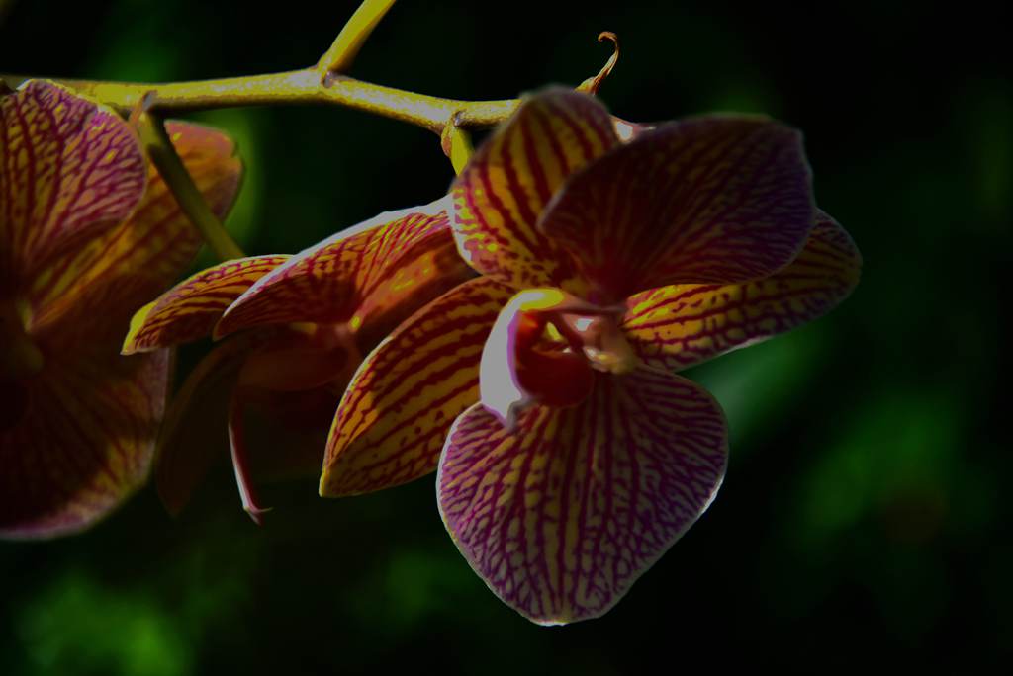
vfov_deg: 4.6
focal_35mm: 300
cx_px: 506
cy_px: 338
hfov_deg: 6.9
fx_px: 8446
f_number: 5.6
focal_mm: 300
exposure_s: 1/3200
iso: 400
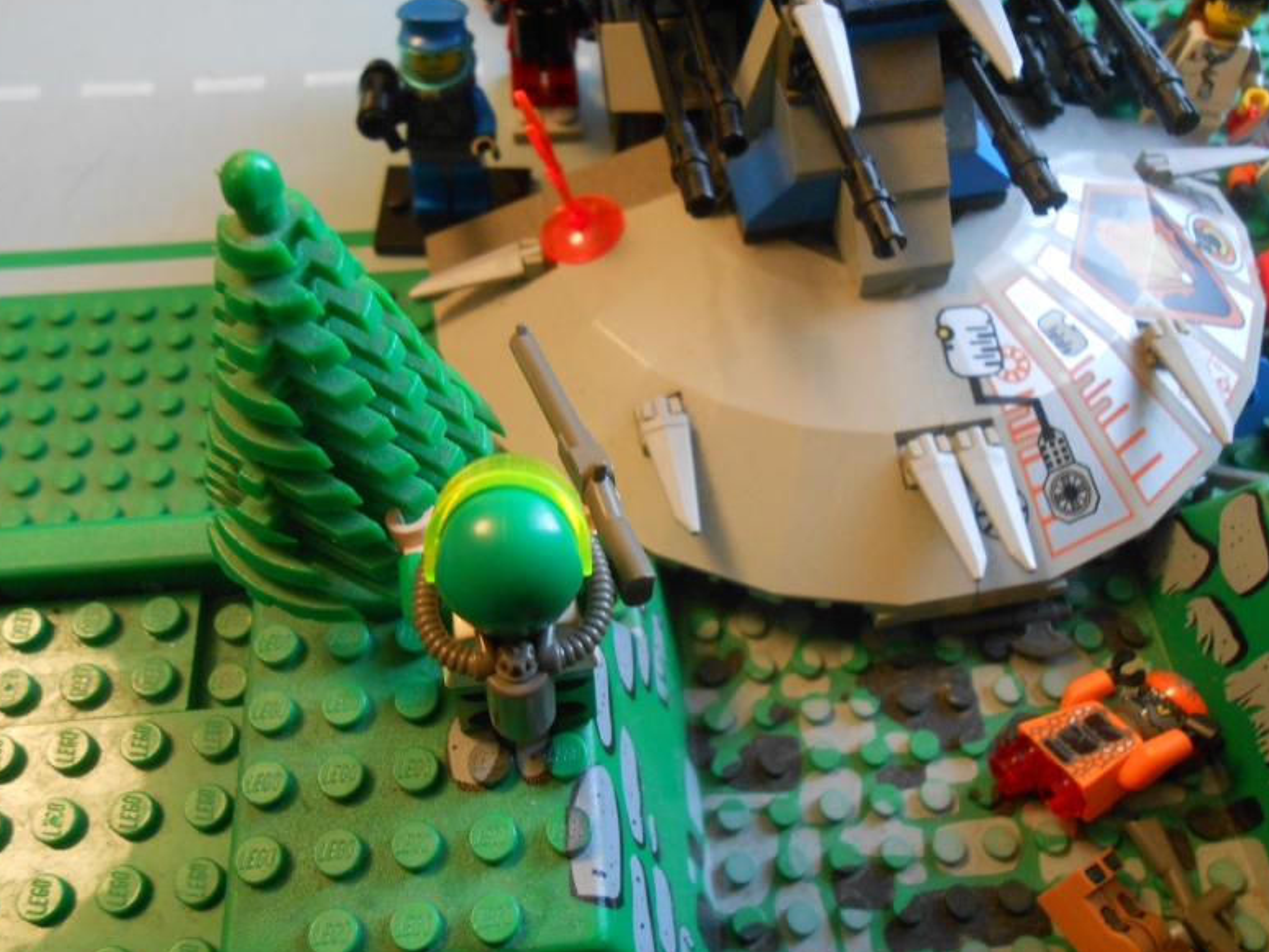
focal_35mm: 31
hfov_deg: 58.3
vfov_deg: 45.5
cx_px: 631
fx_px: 1137
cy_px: 470
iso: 400
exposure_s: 1/3
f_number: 3.8
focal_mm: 5.3
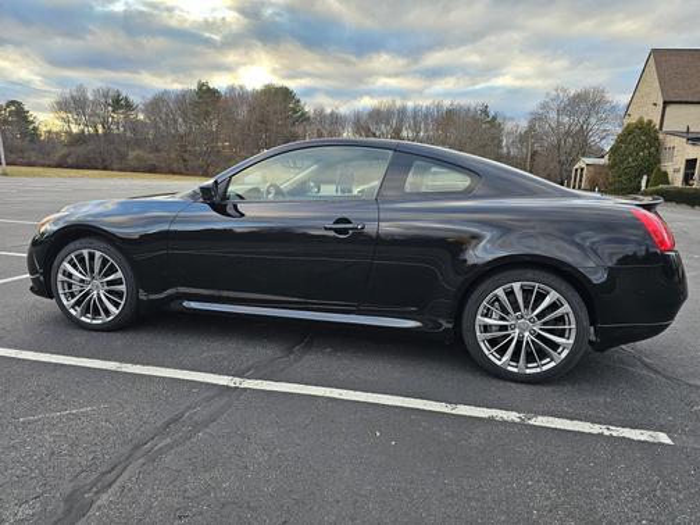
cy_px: 262
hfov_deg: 73.9
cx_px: 350
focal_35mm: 23
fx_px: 465
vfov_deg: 58.9
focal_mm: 6.3
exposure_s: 1/180
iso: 125
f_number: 1.7
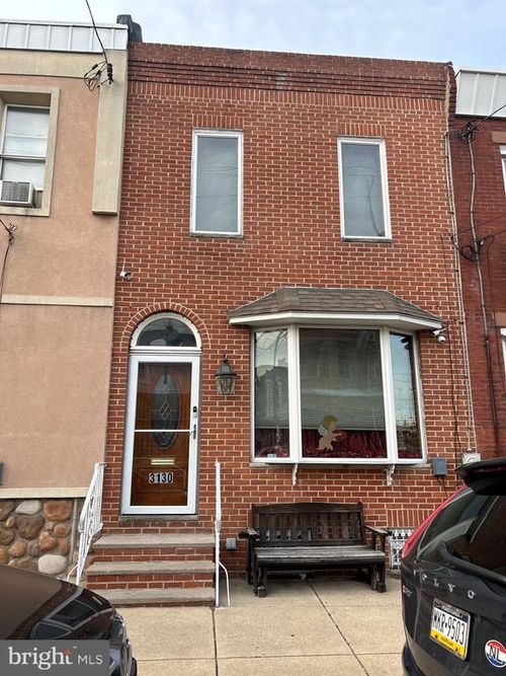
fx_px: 507
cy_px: 338
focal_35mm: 26
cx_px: 253
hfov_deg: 53.0
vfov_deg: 67.3
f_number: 1.5
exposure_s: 1/271
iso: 40
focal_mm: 5.7
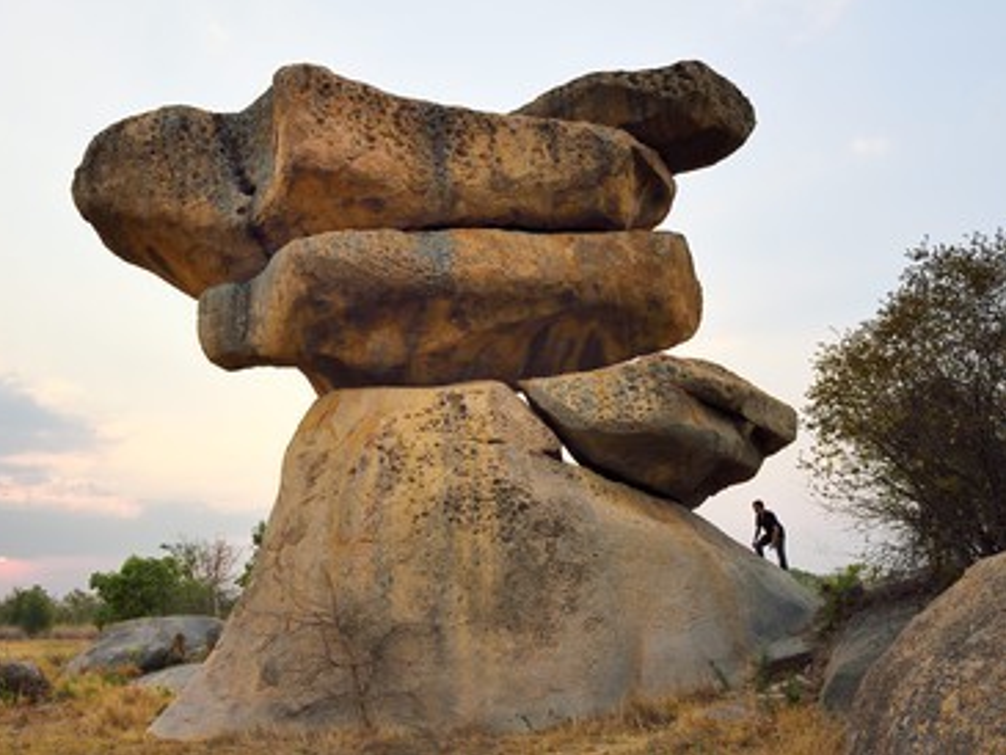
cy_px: 378
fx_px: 901
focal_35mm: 31
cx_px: 433
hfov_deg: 58.1
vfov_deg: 45.5
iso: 800
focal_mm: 28
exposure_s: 1/200
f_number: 8
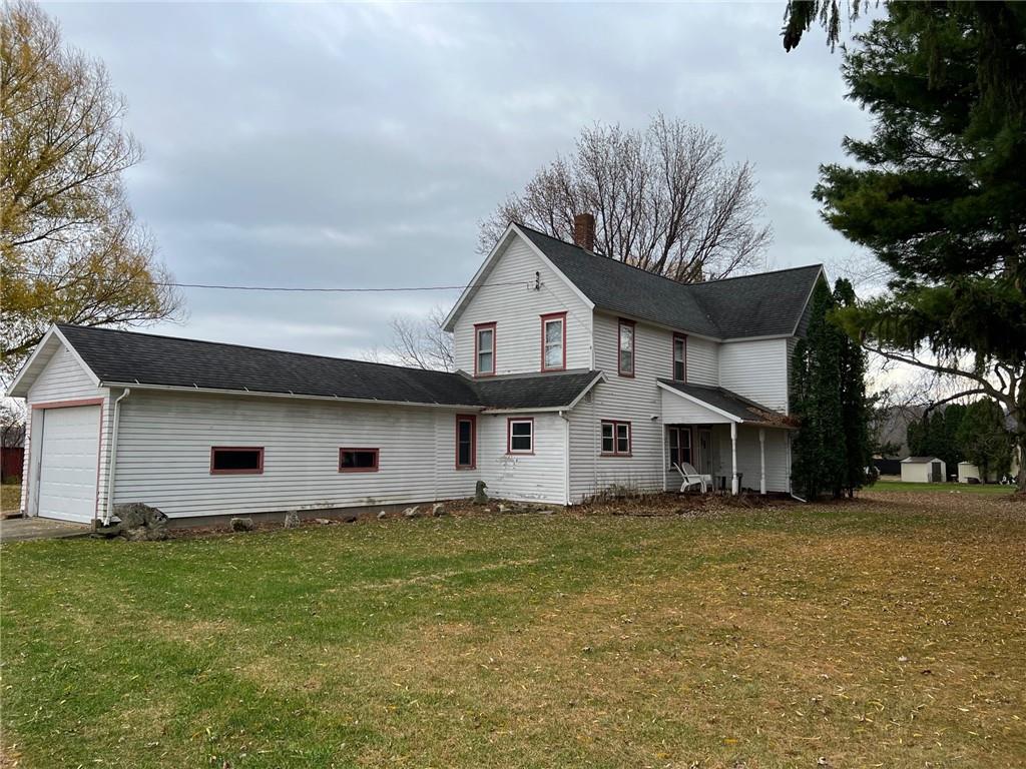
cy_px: 384
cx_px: 513
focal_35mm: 26
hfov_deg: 67.3
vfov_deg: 53.1
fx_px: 771
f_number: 1.5
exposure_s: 1/1311
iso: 50
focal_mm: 5.7
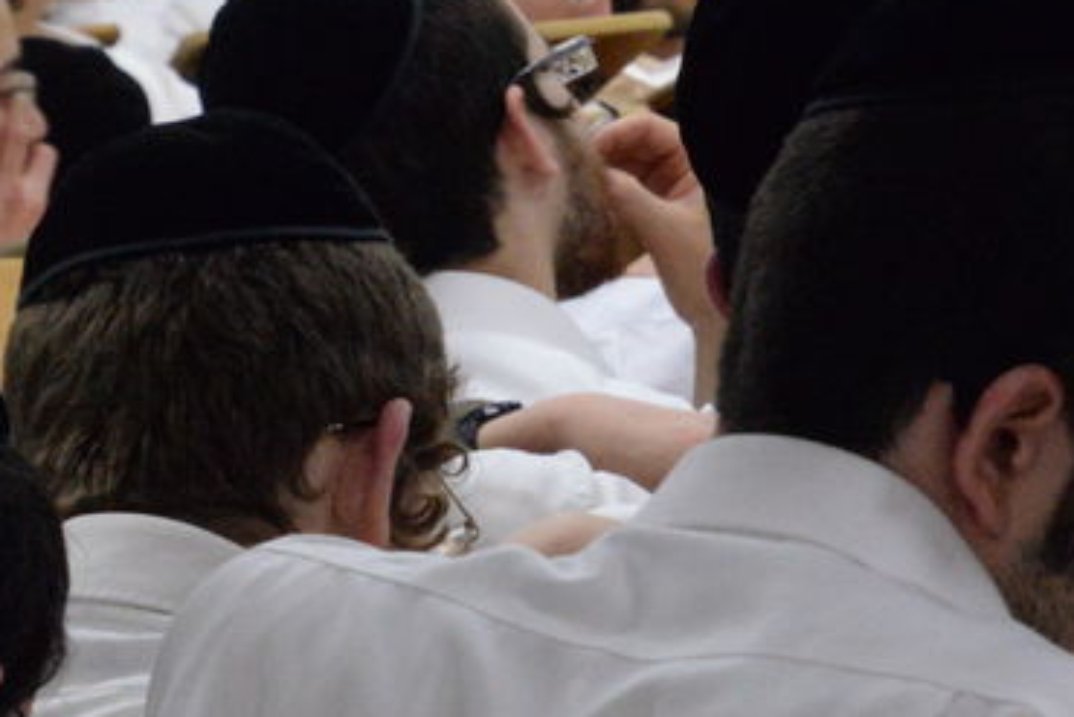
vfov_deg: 3.6
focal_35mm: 378
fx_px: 11281
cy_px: -287
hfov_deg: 5.4
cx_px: 1591
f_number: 11
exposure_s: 1/100
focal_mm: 100
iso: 6400
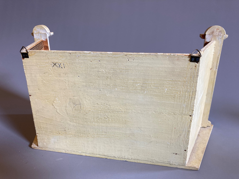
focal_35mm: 28
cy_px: 90
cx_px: 120
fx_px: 193
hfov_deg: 63.4
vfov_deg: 49.7
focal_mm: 3.99
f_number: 1.8
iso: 50
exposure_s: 1/50
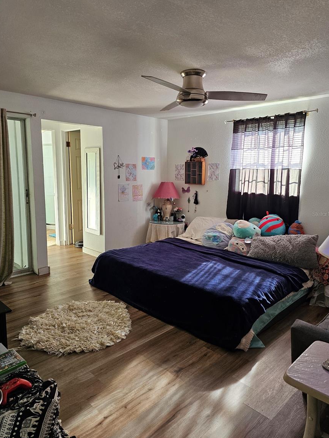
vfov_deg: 71.6
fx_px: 304
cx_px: 168
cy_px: 214
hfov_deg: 56.8
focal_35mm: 24
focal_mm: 6.3
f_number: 1.7
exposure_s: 1/120
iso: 250
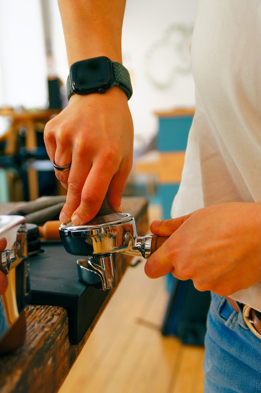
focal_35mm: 75
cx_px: 130
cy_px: 196
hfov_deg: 18.2
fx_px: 817
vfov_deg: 27.0
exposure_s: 1/80
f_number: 4.5
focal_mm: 50
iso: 400
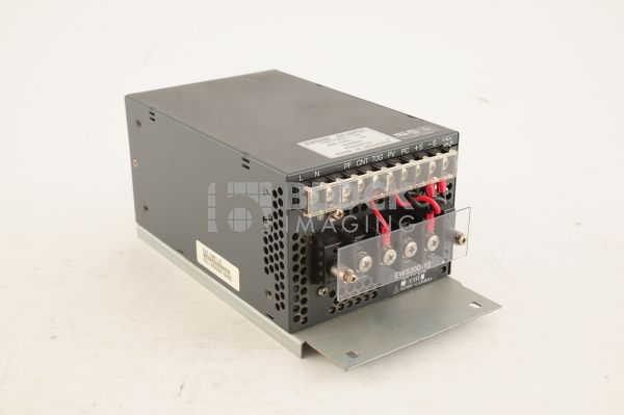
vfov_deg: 26.9
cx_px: 312
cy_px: 208
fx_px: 866
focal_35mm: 50
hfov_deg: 39.6
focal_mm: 50
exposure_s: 1/125
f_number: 11
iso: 1600
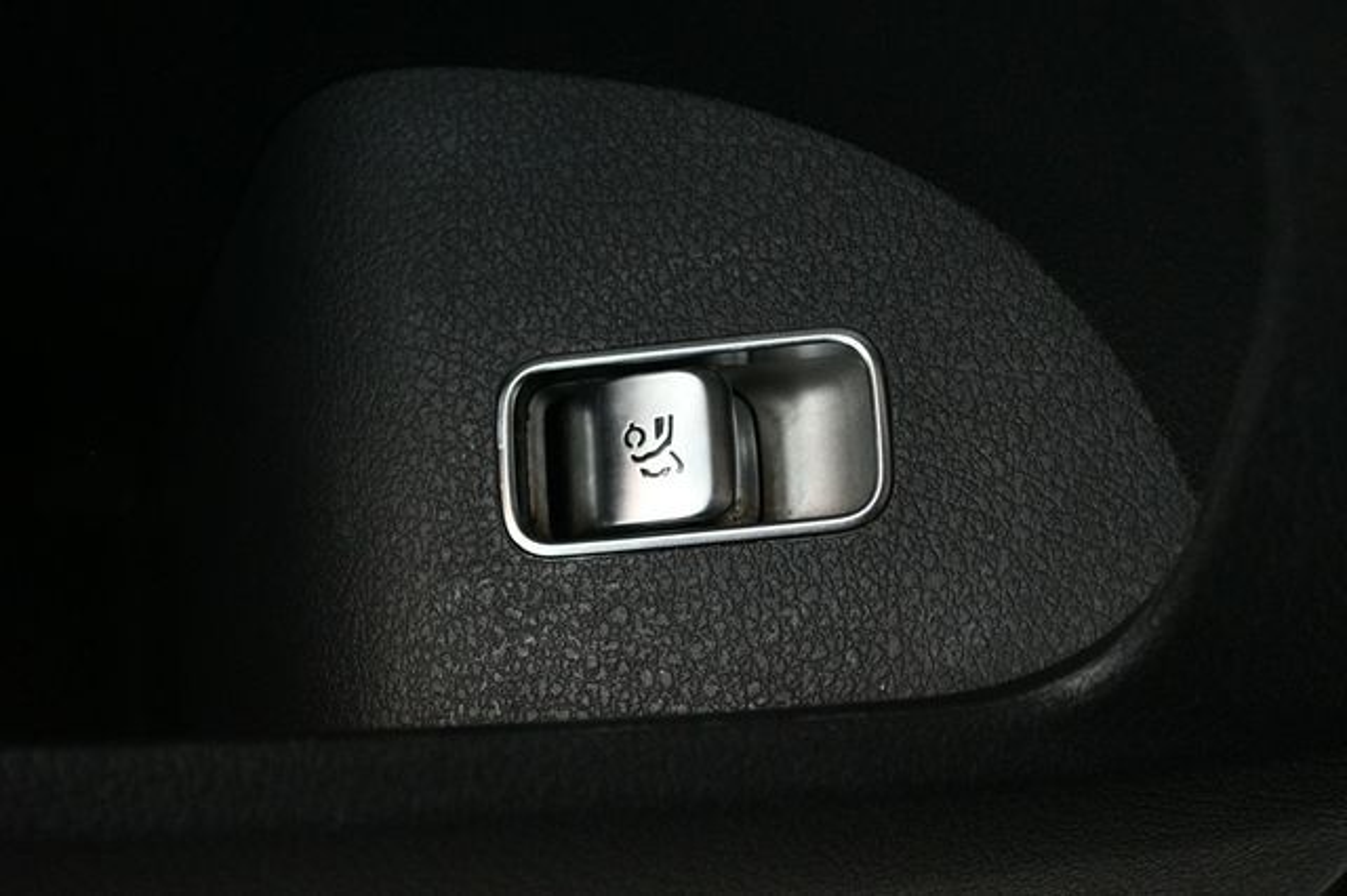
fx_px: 2917
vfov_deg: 17.5
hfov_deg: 26.0
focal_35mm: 78
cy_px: 448
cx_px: 674
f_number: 5.6
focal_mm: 52
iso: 4000
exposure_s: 1/60
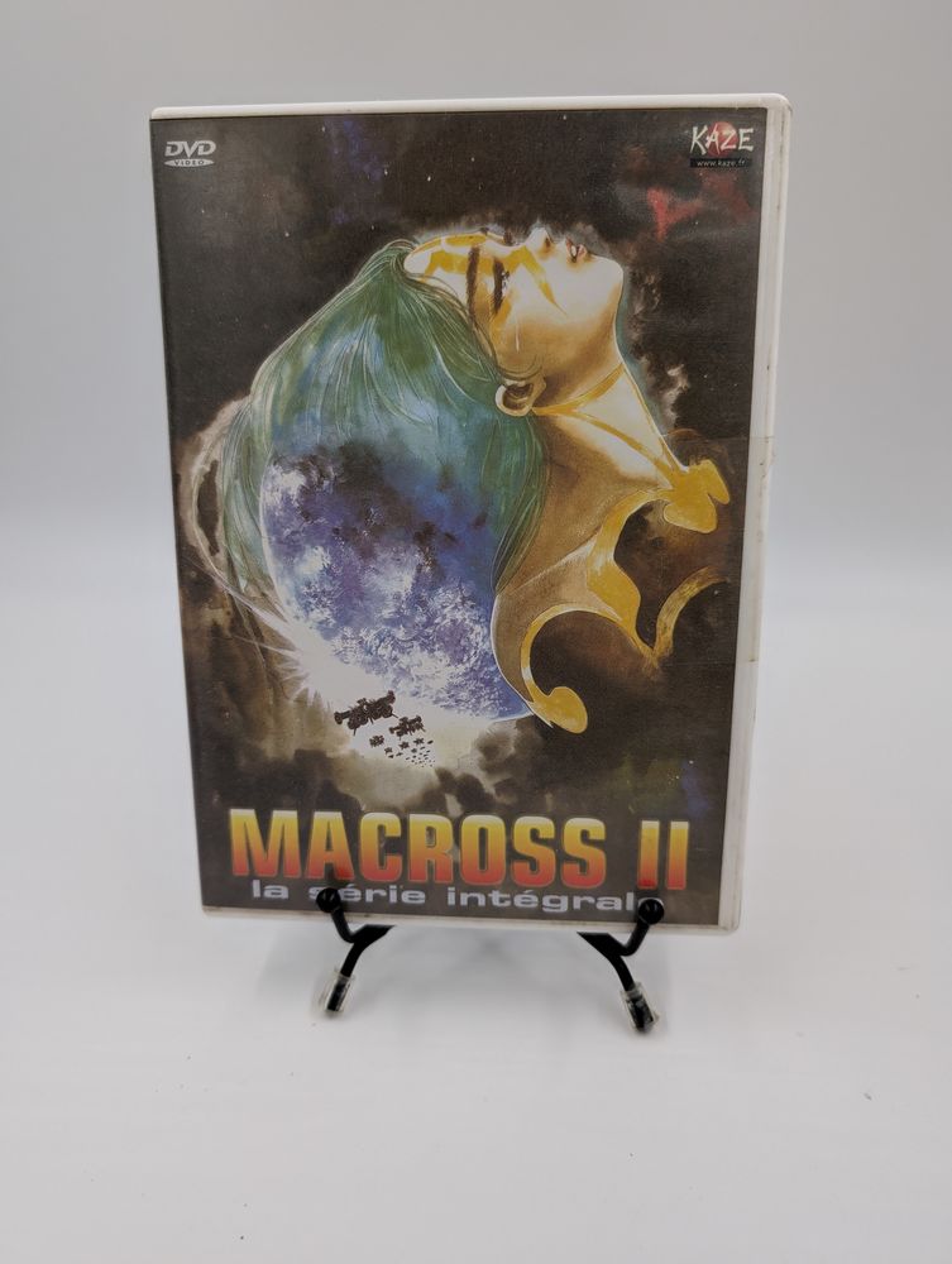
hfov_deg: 56.9
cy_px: 632
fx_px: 878
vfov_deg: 71.5
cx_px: 476
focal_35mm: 24
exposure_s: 1/151
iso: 152
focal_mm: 6.9
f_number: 1.68
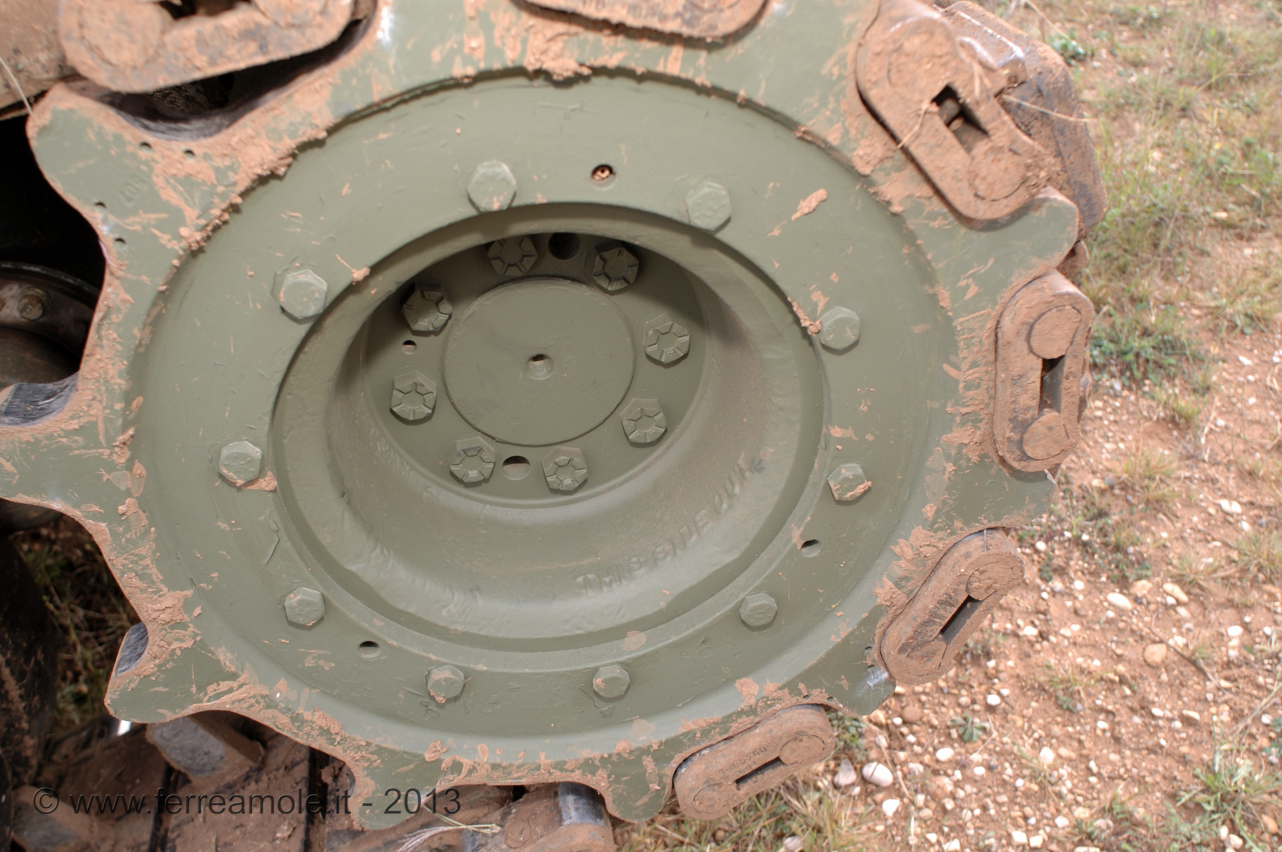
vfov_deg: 43.5
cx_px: 641
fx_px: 1067
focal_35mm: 30
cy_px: 426
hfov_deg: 62.0
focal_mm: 20
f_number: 5
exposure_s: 1/125
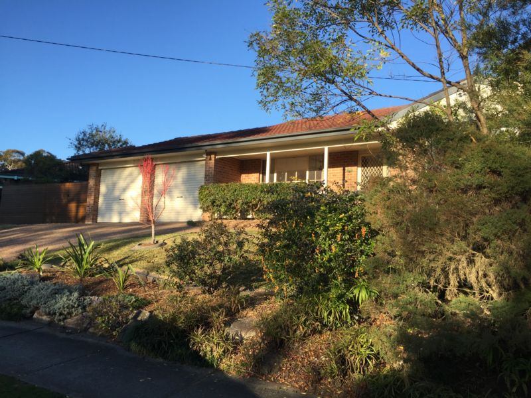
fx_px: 445
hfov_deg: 61.7
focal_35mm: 29
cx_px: 266
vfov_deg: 48.2
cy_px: 199
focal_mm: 4.15
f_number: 2.2
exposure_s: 1/879
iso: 32
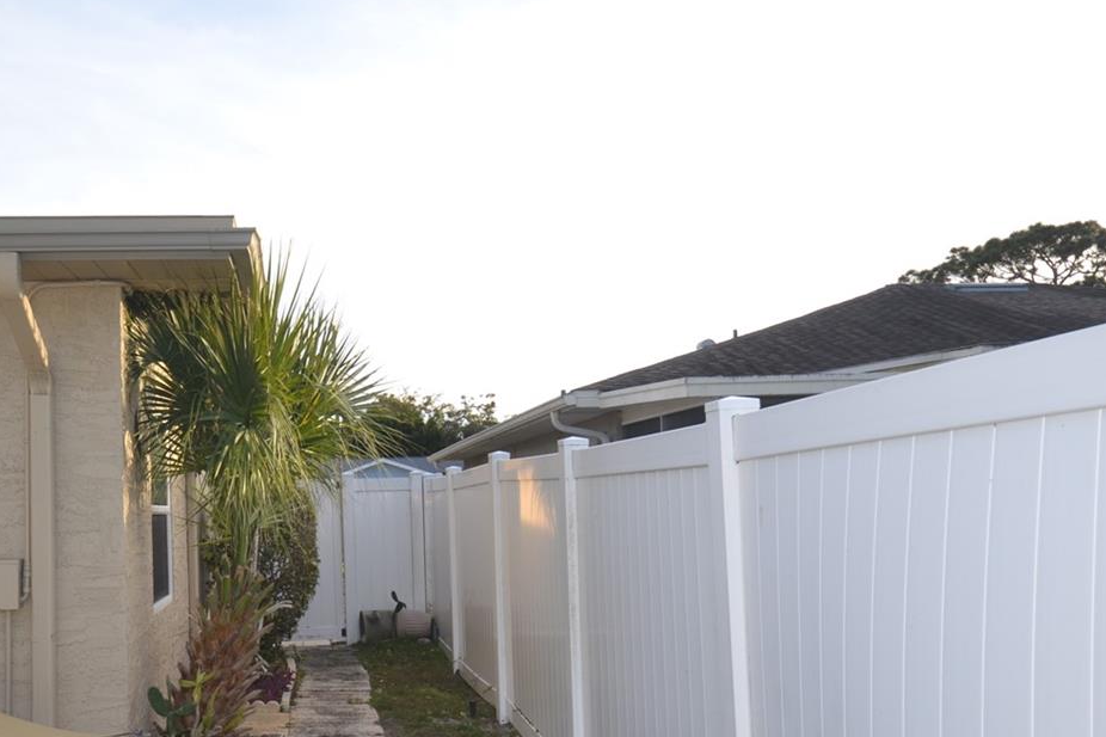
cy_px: 475
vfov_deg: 34.1
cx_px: 416
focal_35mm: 39
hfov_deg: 49.2
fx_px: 1194
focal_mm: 15
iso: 100
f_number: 4
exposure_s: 1/200
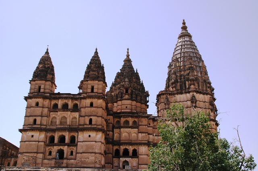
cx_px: 129
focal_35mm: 42
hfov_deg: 46.4
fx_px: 301
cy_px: 86
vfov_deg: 31.9
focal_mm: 28
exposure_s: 1/400
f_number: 10
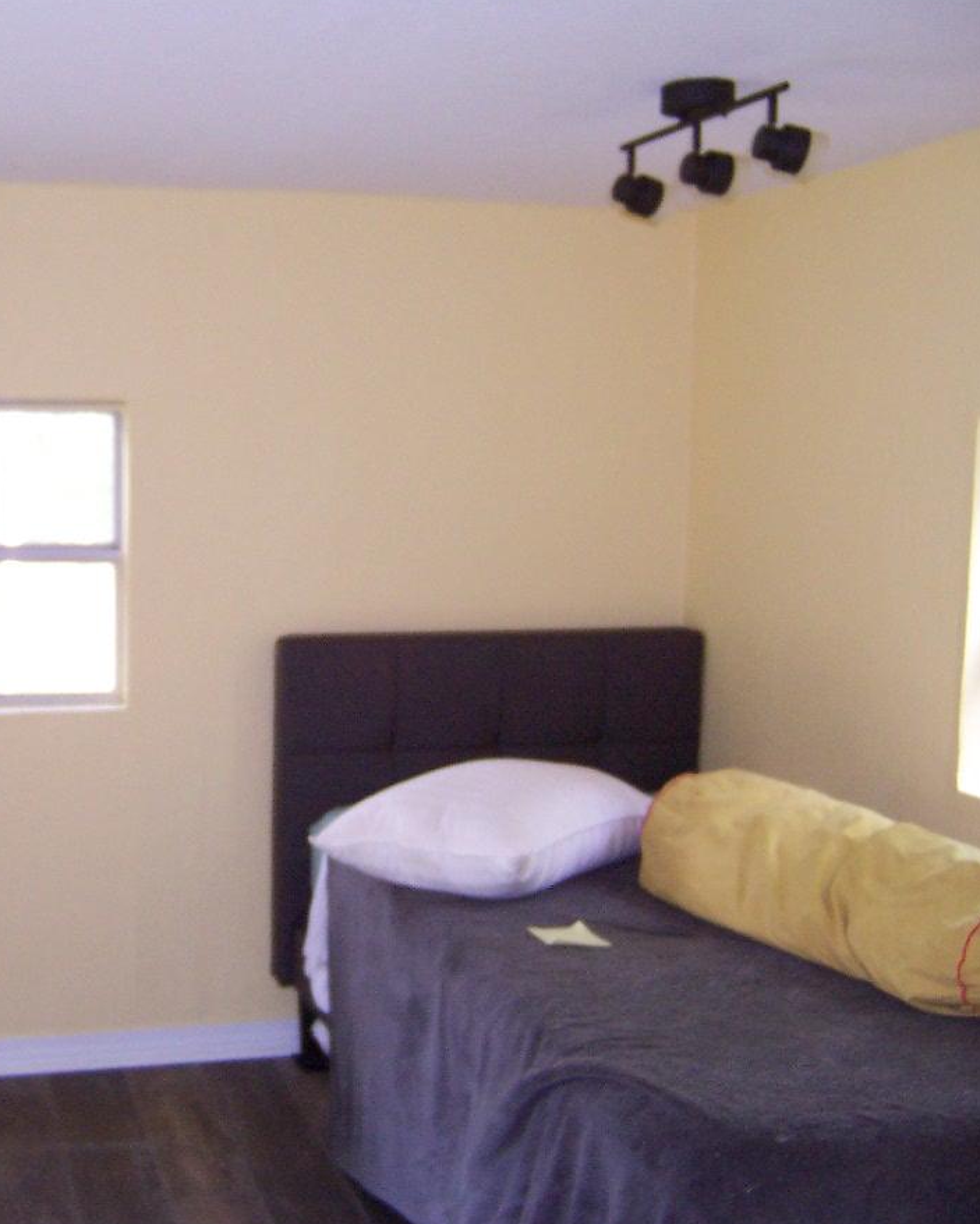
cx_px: 263
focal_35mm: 44
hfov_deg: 33.6
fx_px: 1594
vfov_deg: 42.0
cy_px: 615
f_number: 2.4
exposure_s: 1/60
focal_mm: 5.5
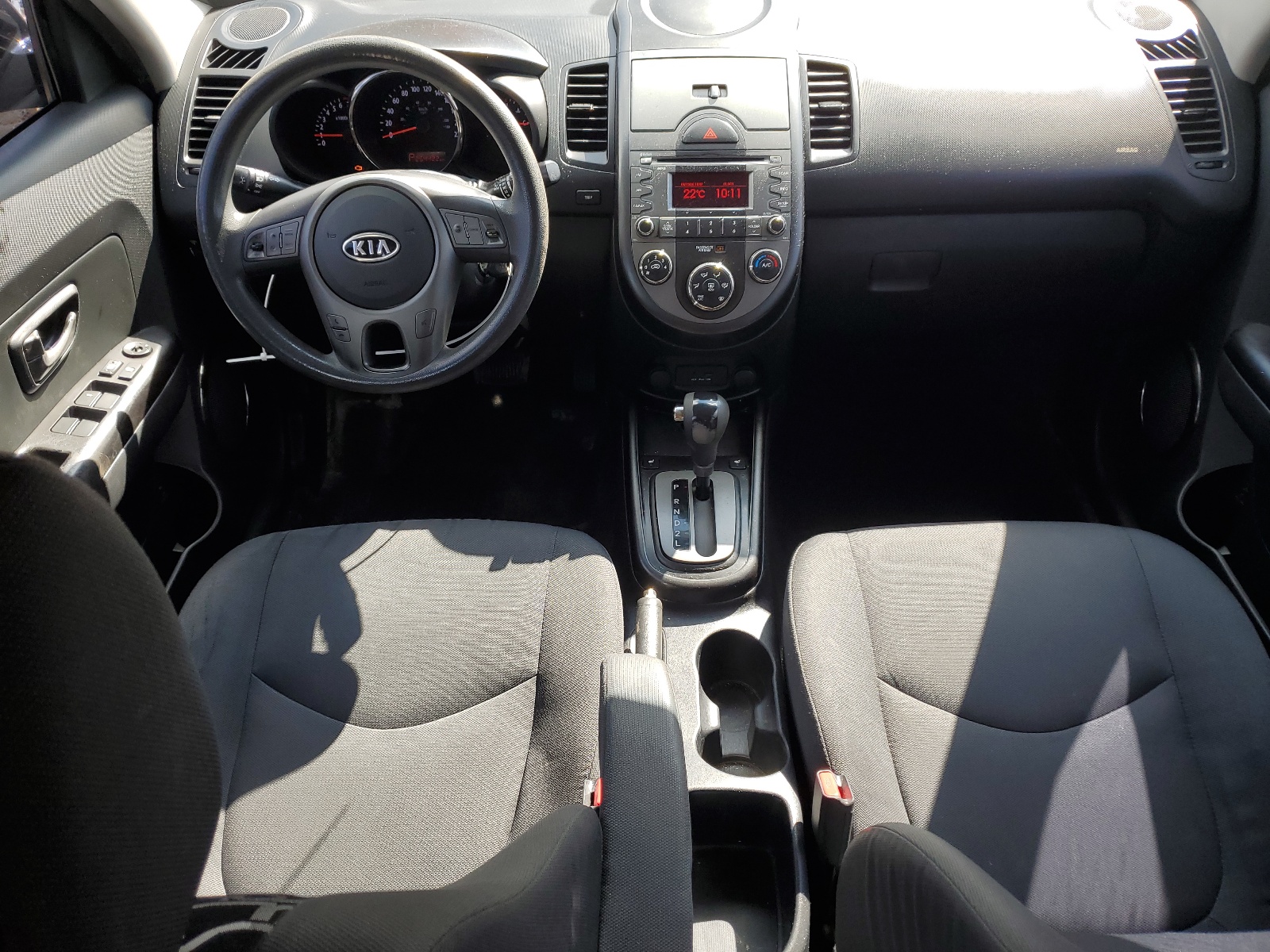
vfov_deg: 53.1
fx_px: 954
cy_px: 476
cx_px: 635
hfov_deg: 67.3
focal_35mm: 26
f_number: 1.5
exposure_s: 1/370
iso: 50
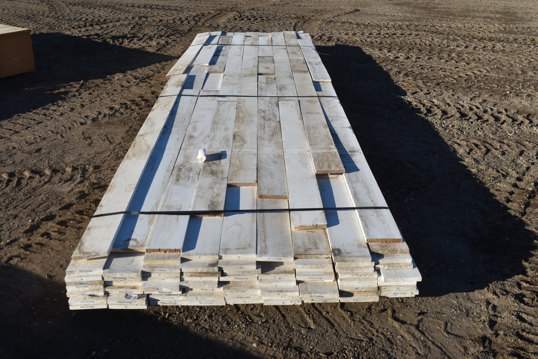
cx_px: 269
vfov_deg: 35.5
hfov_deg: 51.3
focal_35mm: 38
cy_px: 180
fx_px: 560
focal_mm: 25
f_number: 8
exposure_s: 1/320
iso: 100
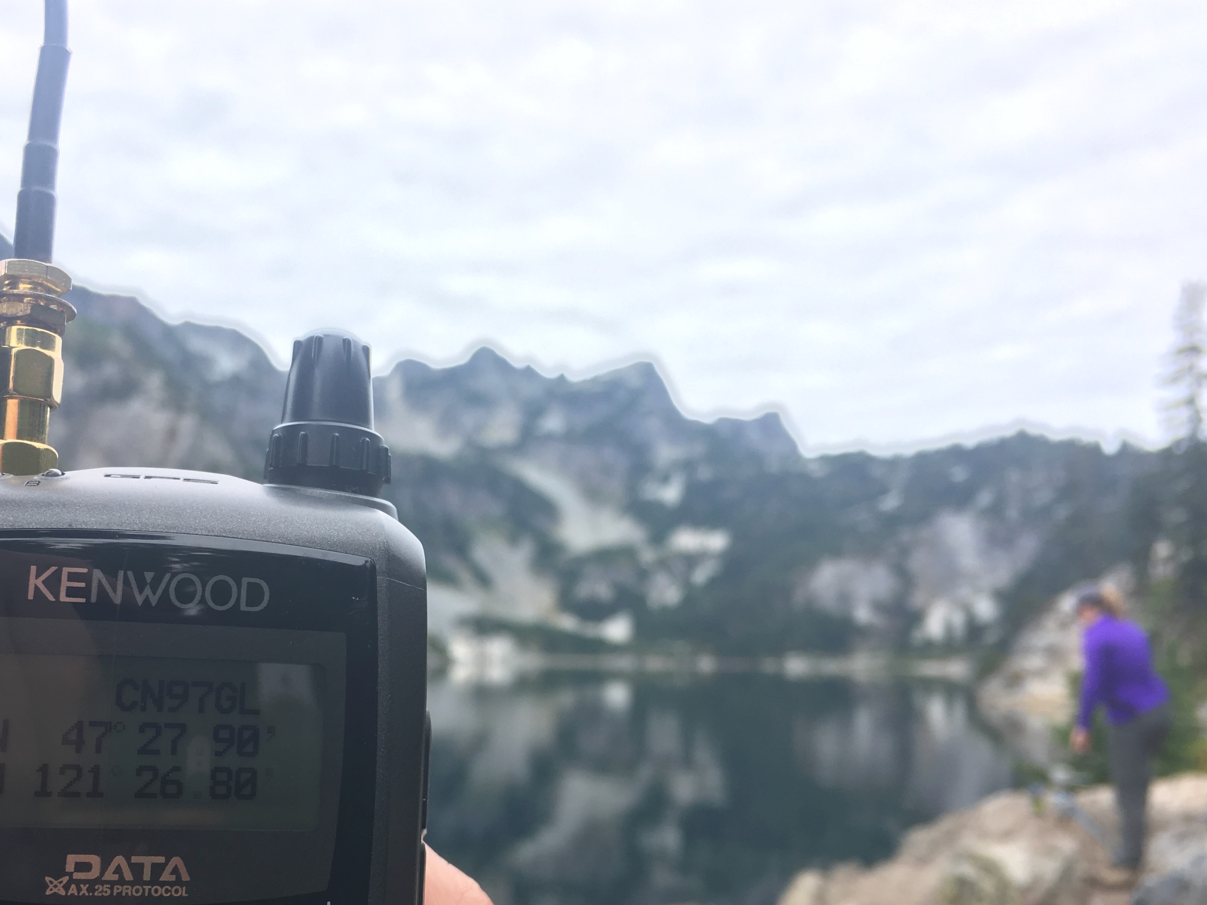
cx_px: 512
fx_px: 1290
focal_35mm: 37
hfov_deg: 50.0
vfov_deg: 38.5
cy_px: 553
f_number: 2.2
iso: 25
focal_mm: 4.15
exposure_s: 1/247
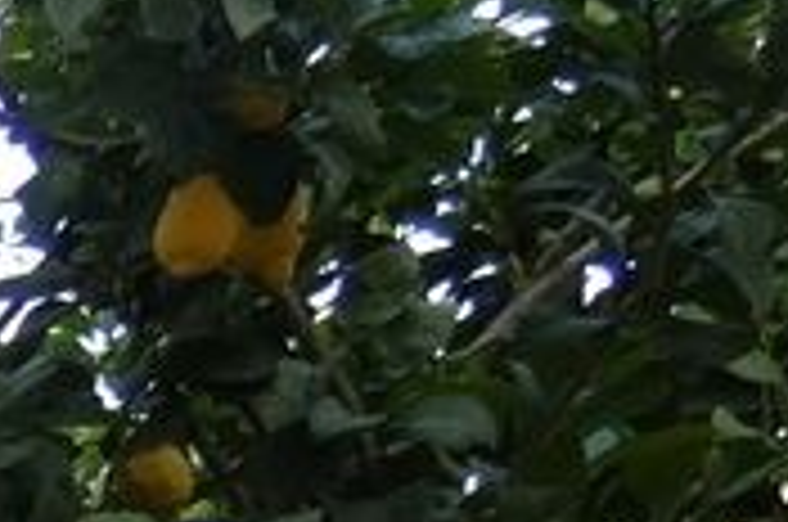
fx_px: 2666
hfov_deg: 12.2
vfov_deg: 9.5
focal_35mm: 122
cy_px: 1404
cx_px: -1270
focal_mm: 3.6
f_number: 2.8
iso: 80
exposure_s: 1/80
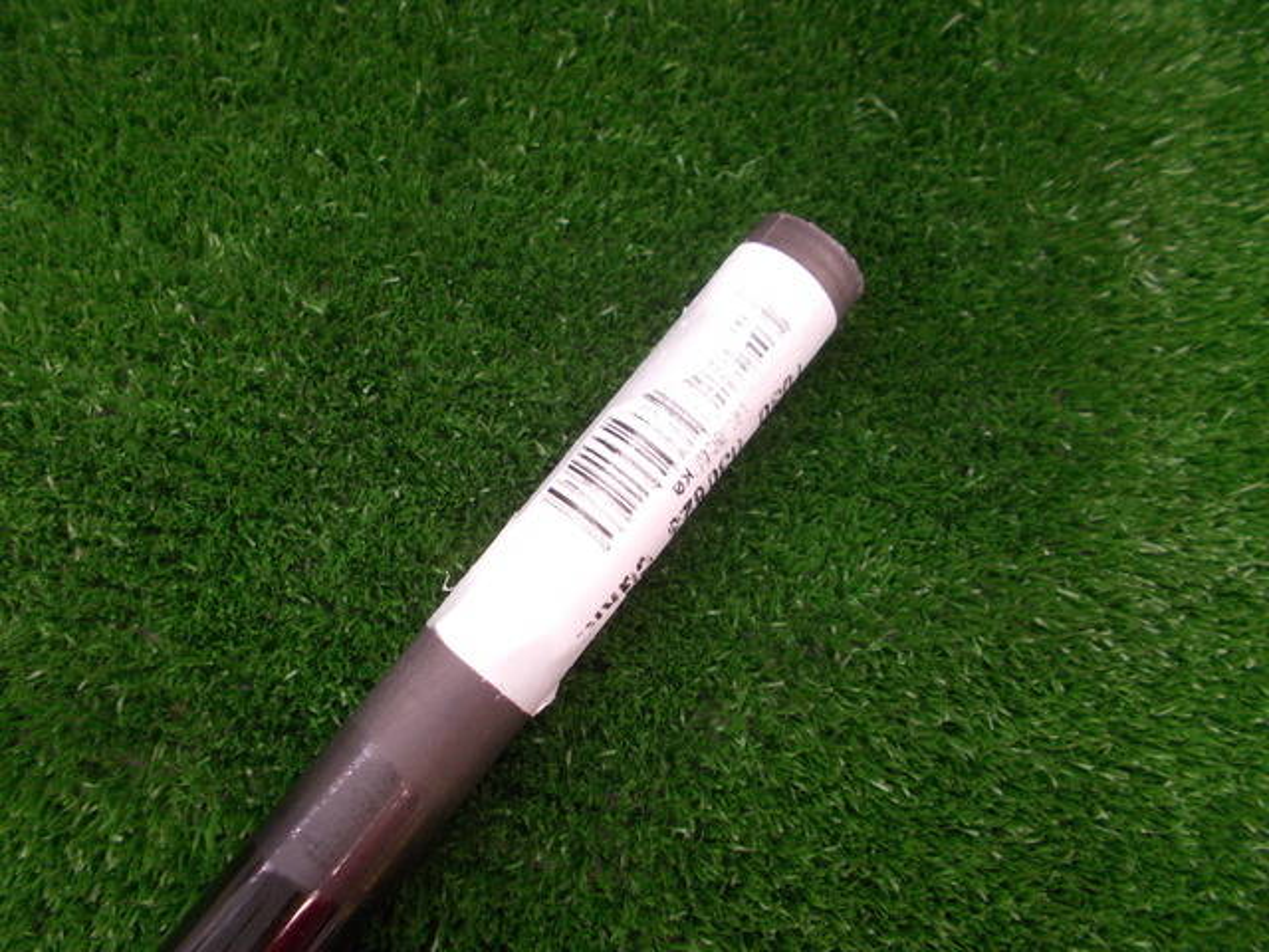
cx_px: 634
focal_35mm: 26
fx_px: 953
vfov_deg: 53.1
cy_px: 476
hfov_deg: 67.3
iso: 200
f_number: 3.2
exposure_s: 1/20
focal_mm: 4.6
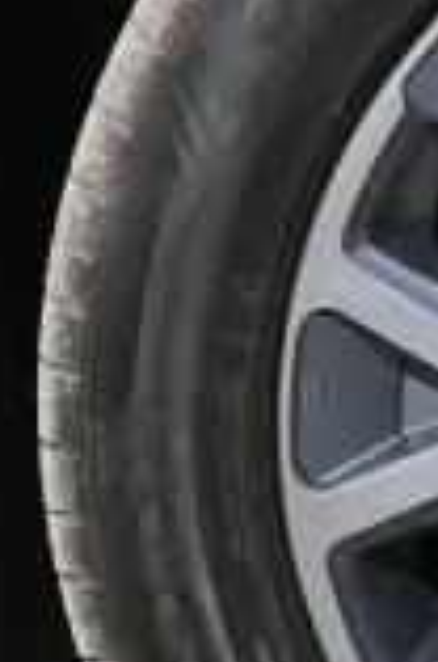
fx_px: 4564
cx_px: 981
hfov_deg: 5.3
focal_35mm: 249
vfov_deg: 8.3
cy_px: 413
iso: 320
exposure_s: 1/800
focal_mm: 40.7
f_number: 5.6
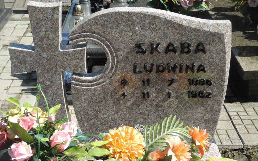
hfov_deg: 31.5
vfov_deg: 20.0
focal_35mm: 65
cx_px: 129
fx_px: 457
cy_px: 76
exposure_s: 1/640
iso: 100
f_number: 3.5
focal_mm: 13
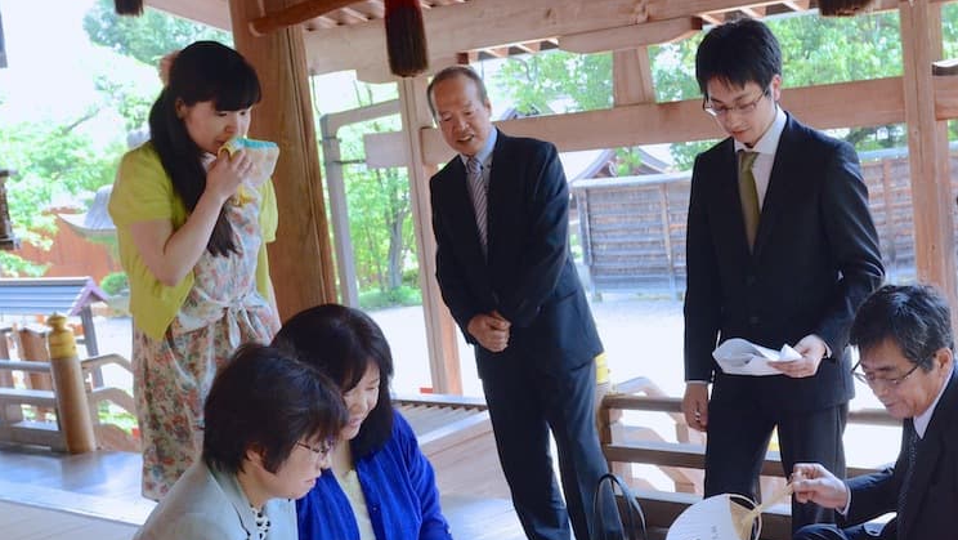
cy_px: 404
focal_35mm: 59
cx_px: 572
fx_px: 1499
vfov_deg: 20.2
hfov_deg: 35.3
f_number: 5
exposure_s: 1/400
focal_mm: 28
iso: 2000
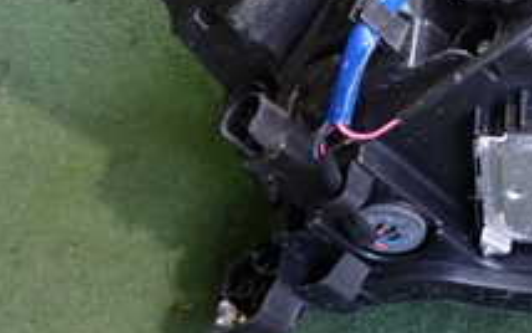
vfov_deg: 14.3
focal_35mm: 89
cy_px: -52
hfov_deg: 22.1
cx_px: 577
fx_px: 1291
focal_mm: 5.4
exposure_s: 1/30
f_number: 2.3
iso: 250
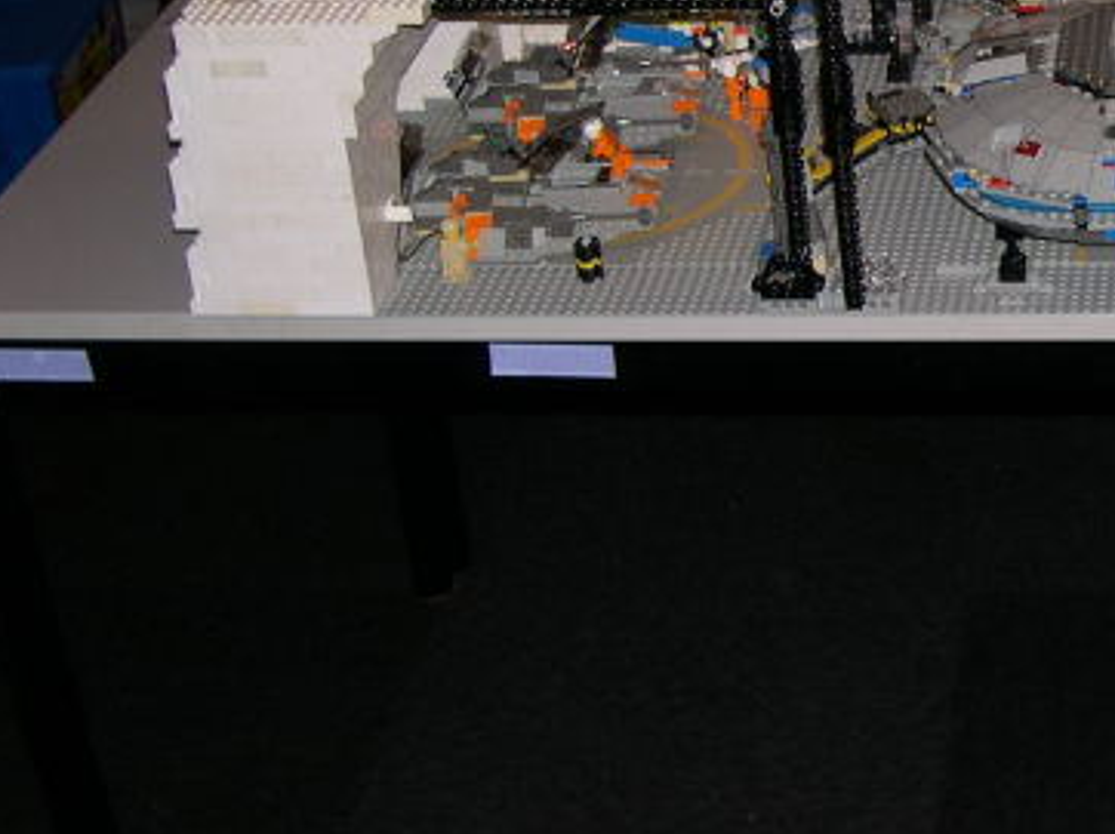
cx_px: 1217
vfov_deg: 17.5
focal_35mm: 84
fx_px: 2704
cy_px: 231
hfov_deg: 22.1
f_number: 2.8
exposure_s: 1/60
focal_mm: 8
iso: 100
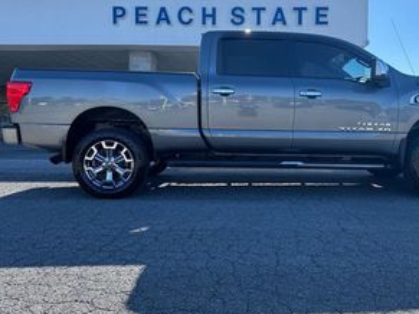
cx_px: 252
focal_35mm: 33
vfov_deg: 42.9
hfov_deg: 55.0
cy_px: 145
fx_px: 399
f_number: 1.78
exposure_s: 1/1366
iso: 80
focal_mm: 6.76
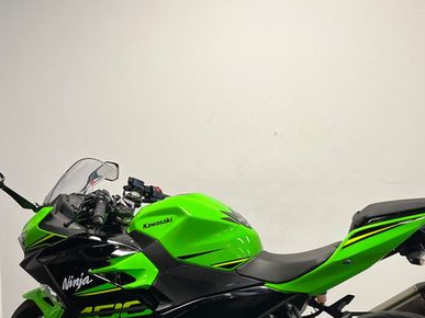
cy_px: 258
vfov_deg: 32.6
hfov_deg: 43.7
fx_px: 528
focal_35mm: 43
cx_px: 249
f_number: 1.6
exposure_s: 1/100
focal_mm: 5.1
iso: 125
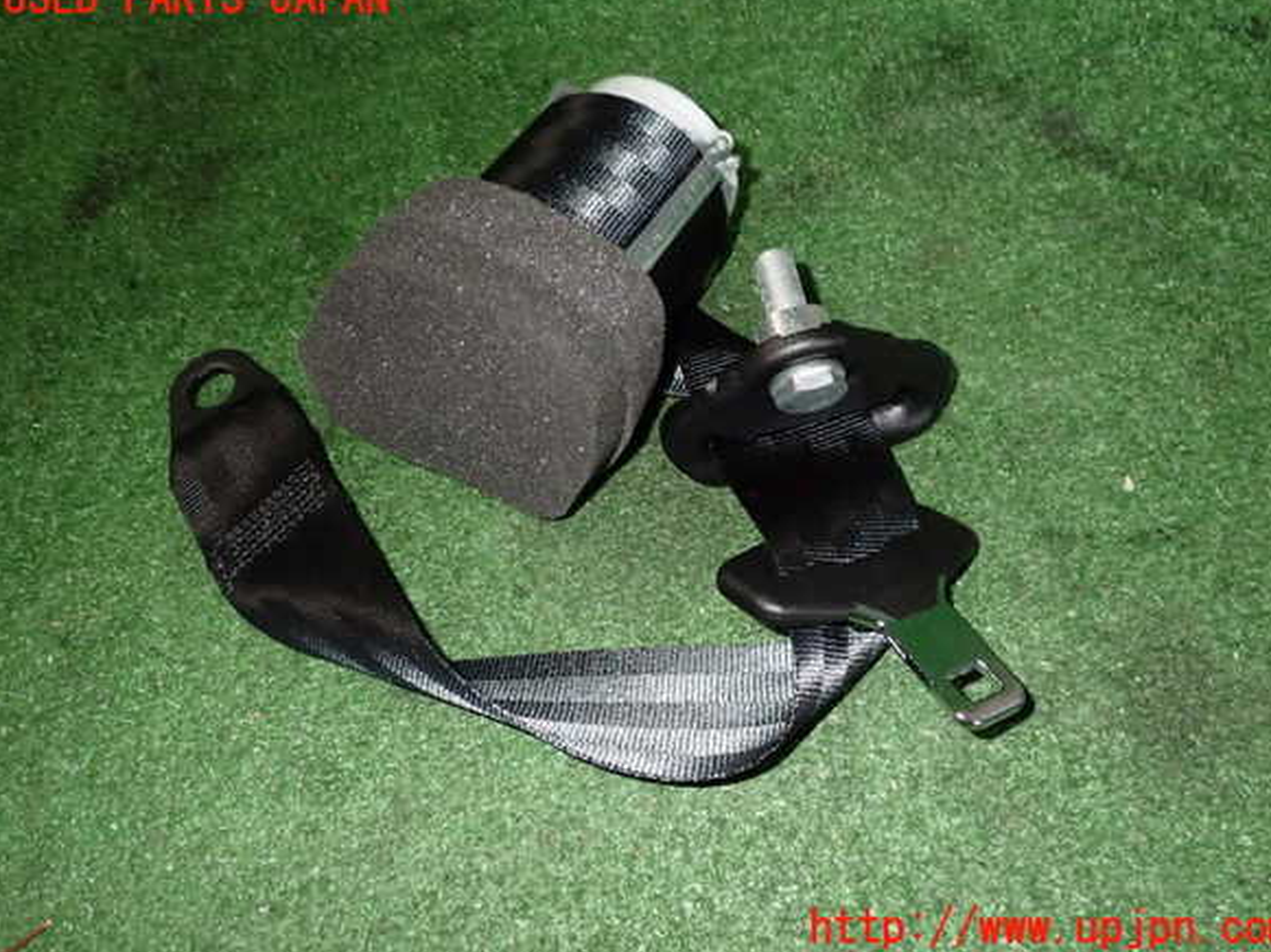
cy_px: 464
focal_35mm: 31
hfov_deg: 58.4
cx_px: 648
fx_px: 1138
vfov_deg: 45.4
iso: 640
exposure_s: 1/30
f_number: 6.3
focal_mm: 5.4
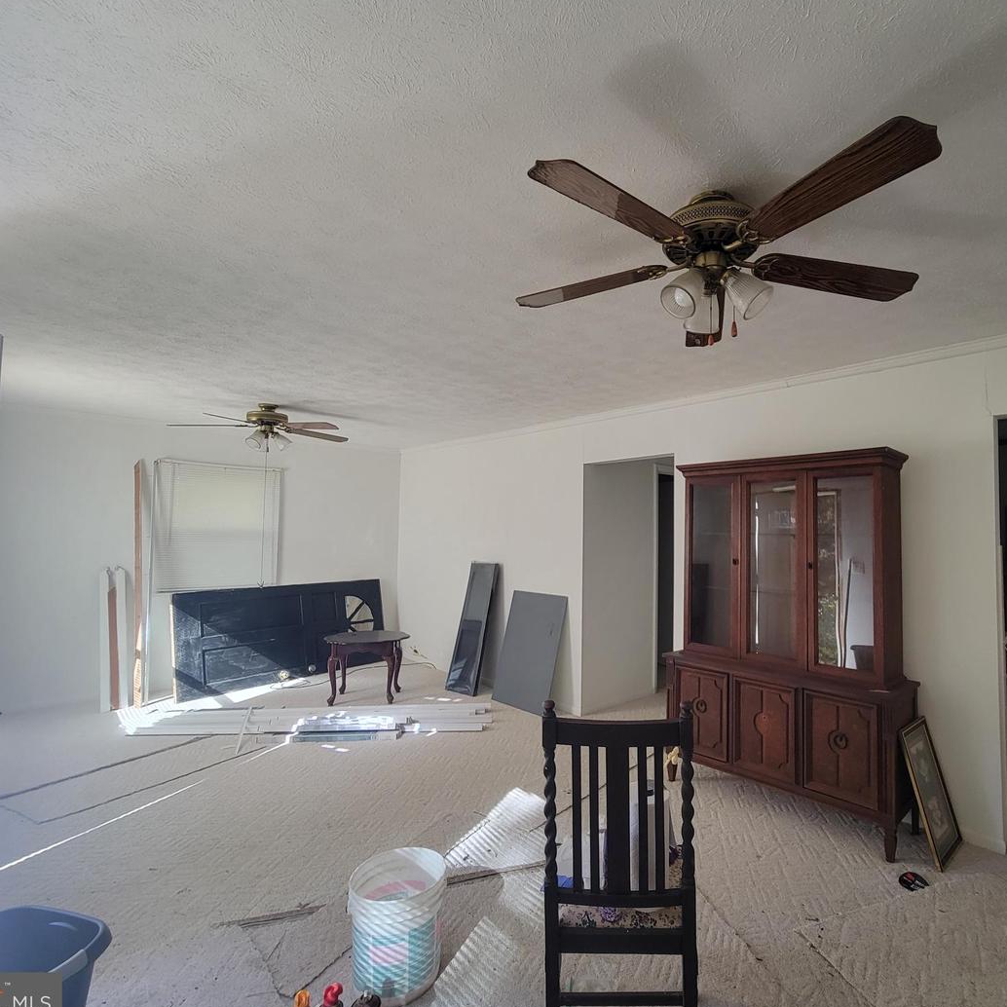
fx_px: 527
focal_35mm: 16
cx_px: 592
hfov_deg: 86.6
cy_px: 503
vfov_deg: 87.4
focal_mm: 2.2
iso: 125
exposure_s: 1/60
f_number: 2.2
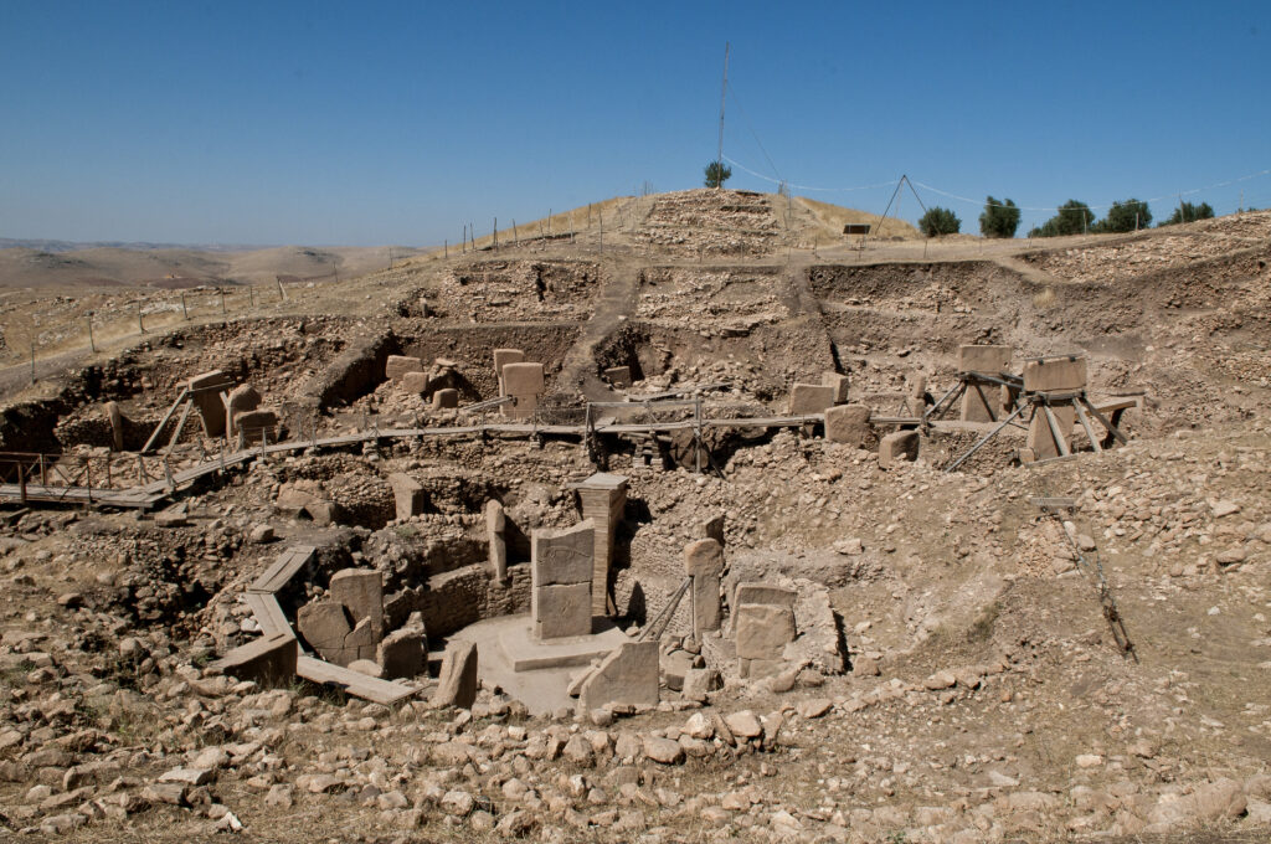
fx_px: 899
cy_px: 422
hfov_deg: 70.5
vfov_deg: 50.3
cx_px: 636
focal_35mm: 26
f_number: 13
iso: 200
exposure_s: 1/500
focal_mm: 17
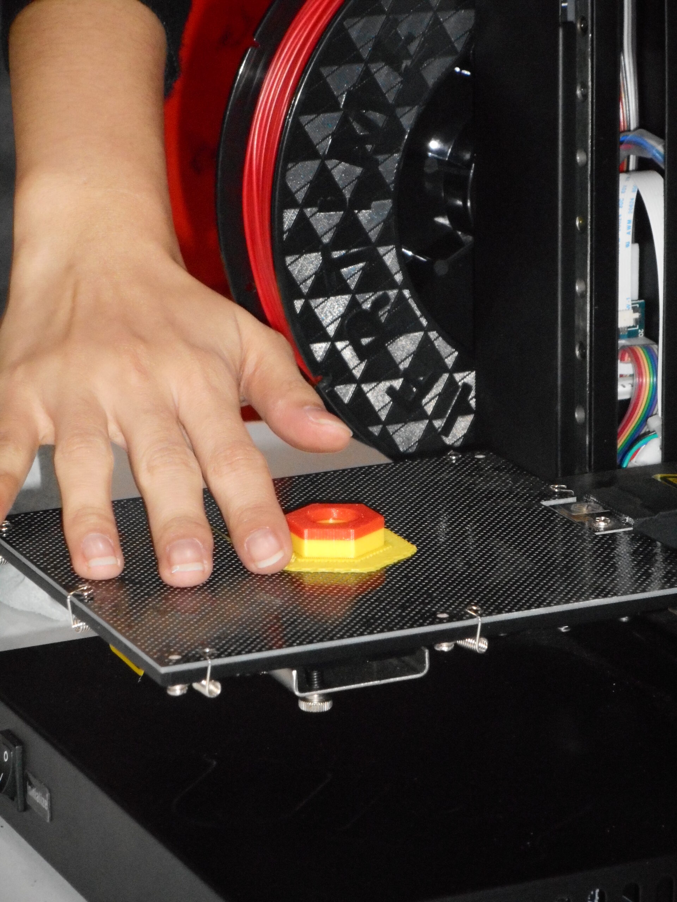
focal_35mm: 153
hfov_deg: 9.7
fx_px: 3990
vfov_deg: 12.9
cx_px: 338
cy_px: 451
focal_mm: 27.4
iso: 900
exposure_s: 1/60
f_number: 6.2
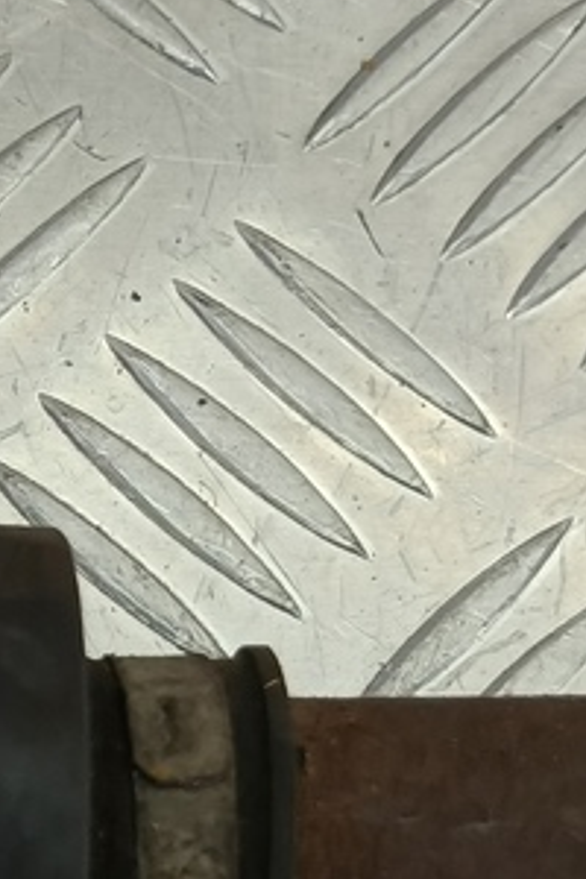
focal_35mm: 96
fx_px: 2344
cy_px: 938
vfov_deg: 20.4
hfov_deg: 13.7
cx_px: -199
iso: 94
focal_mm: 4.11
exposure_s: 1/50
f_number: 1.6
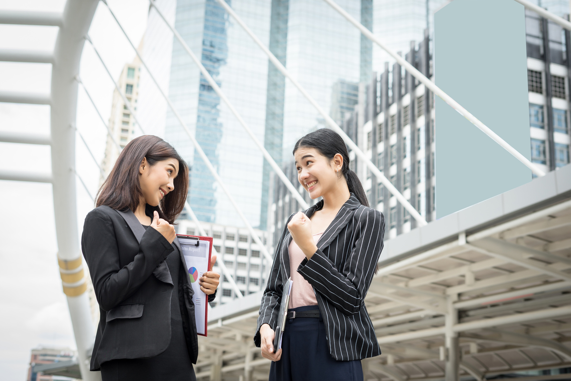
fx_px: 793
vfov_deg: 27.0
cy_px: 190
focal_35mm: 50
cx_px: 286
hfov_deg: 39.6
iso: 200
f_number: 4
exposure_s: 1/400
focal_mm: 50
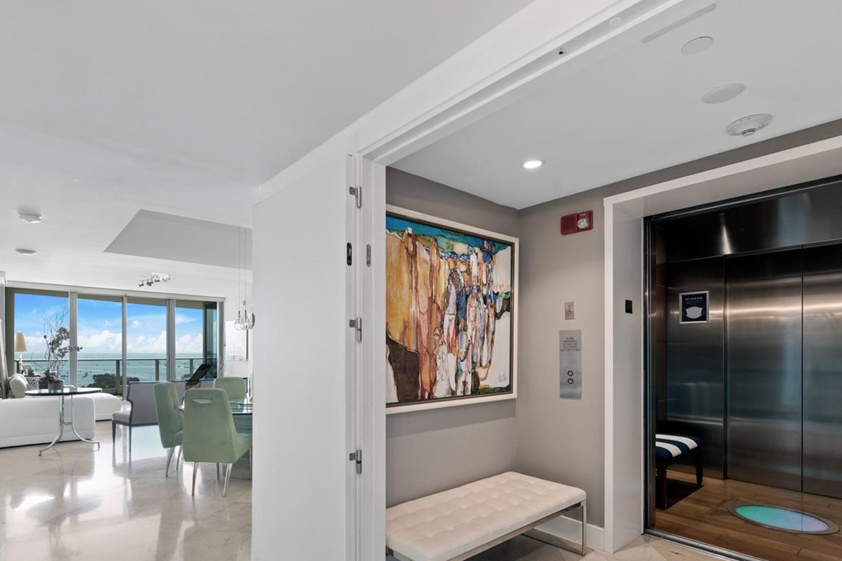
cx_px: 386
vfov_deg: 66.3
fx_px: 421
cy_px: 353
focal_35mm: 18
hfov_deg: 89.8
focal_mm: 14
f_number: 7.1
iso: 320
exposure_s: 1/6
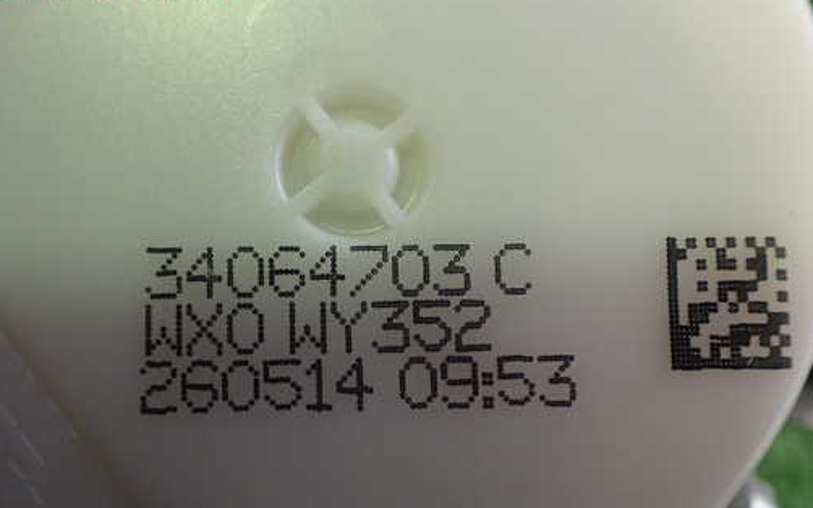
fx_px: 842
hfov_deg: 51.5
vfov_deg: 33.4
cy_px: 328
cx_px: 416
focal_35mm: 38
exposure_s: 1/125
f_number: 2.3
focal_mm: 5.4
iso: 400
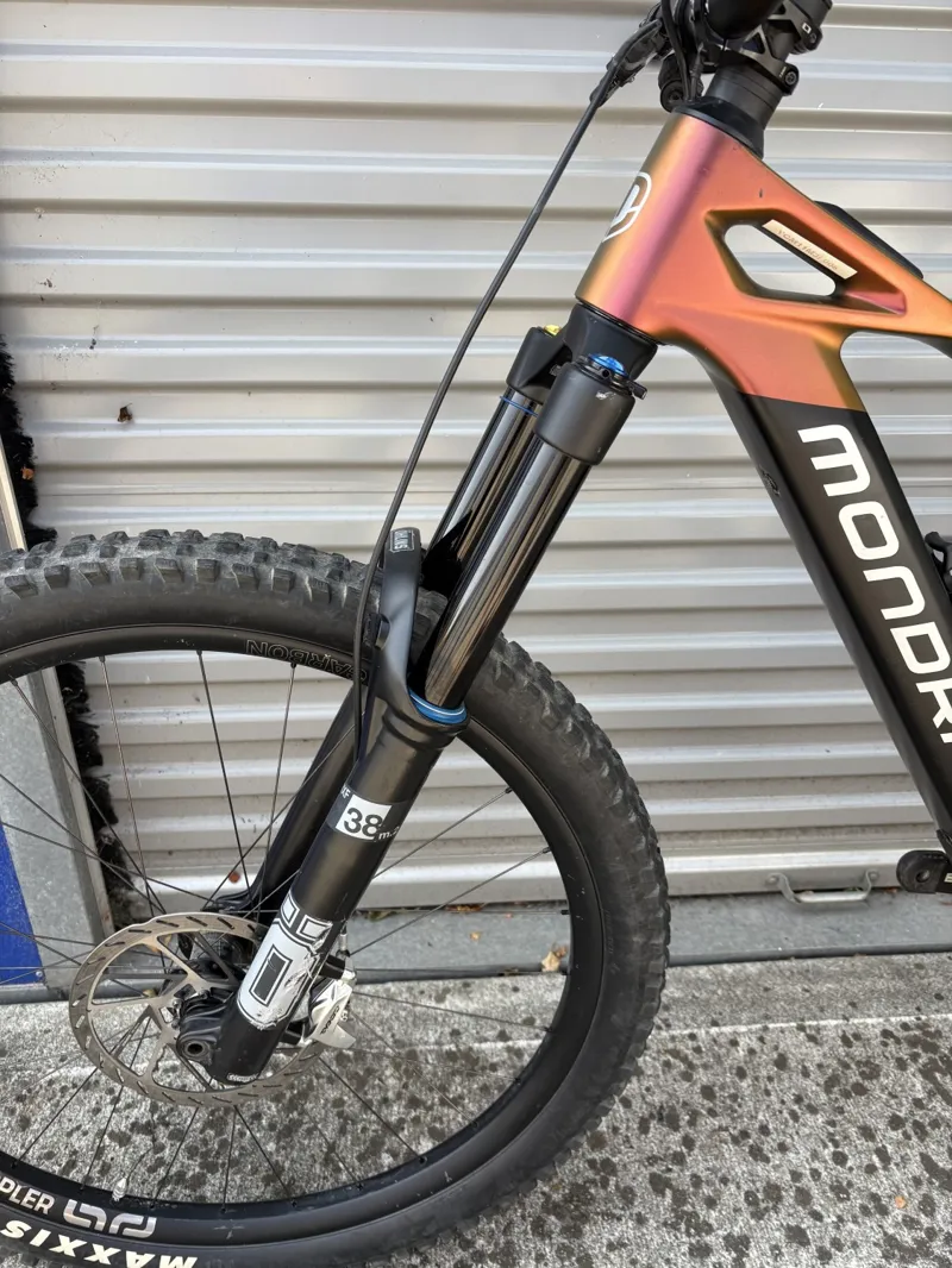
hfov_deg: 53.1
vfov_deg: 67.3
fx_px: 953
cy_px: 634
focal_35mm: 26
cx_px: 476
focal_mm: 5.96
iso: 50
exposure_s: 1/365
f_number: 1.6
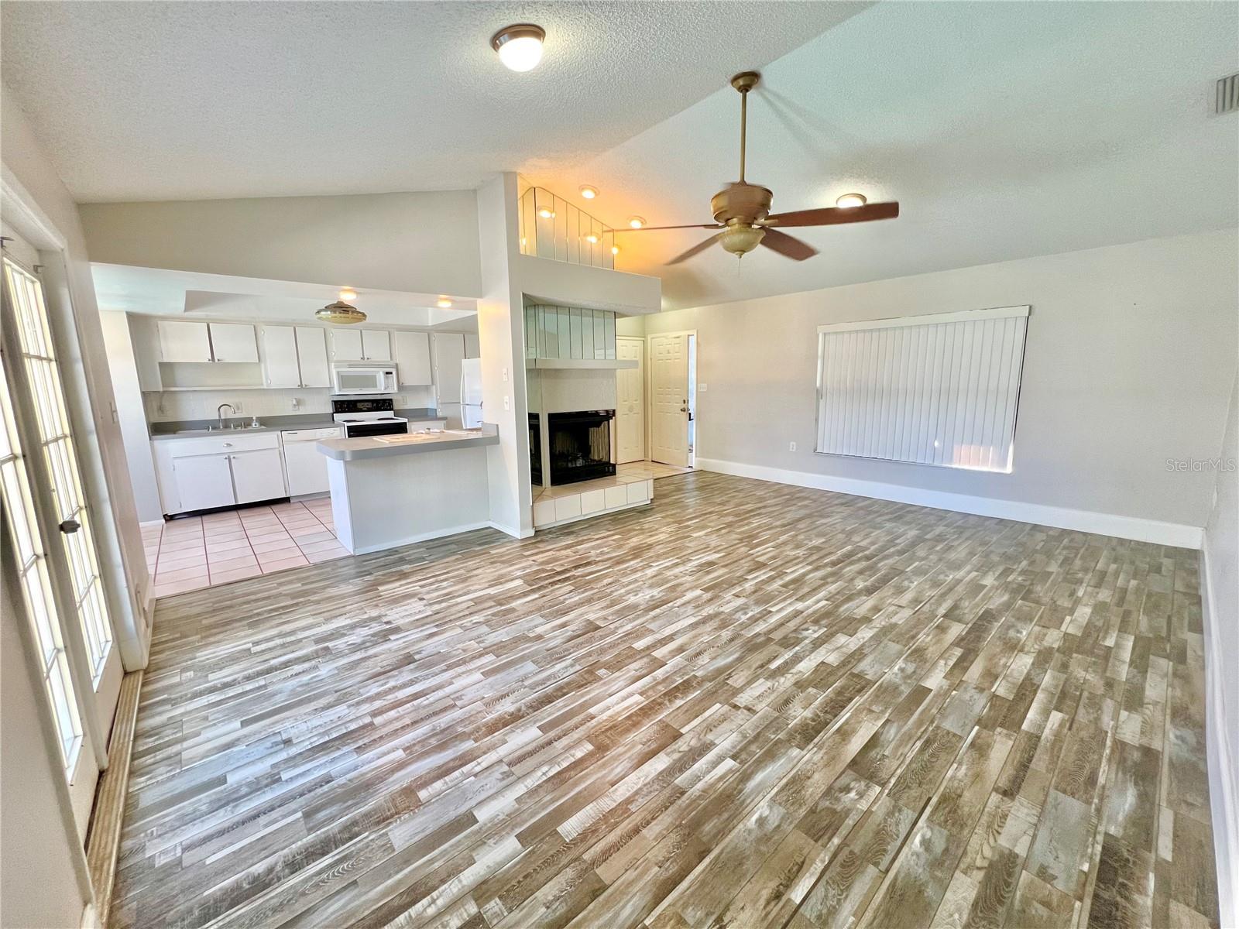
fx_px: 465
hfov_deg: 106.2
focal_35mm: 13
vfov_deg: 89.9
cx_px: 620
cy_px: 464
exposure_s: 1/60
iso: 160
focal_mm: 1.57
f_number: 1.8
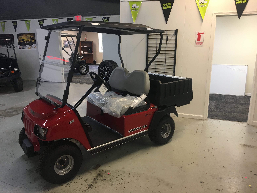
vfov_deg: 48.2
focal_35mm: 29
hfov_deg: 61.7
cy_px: 96
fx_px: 215
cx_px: 128
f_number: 2.2
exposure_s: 1/30
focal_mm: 4.15
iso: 64
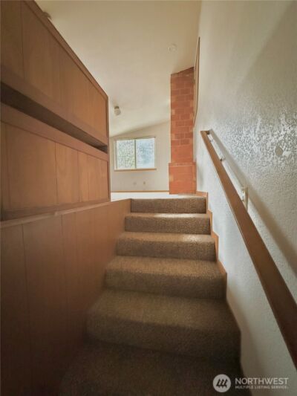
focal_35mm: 14
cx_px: 148
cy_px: 198
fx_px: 160
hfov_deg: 85.7
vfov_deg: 102.1
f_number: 2.2
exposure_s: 1/60
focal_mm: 2.22
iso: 1250
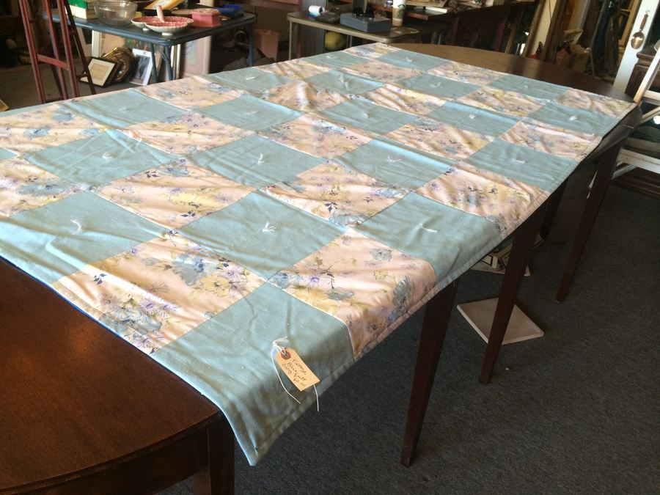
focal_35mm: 30
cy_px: 248
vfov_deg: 46.8
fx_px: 572
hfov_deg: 60.0
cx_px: 330
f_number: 2.2
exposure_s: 1/30
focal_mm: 4.12
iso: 80
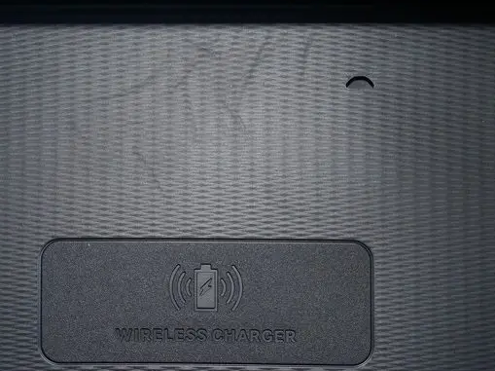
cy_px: 229
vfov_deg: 21.5
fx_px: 972
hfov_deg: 28.5
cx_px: 202
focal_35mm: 68
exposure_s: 1/60
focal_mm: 27
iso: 800
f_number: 5.3
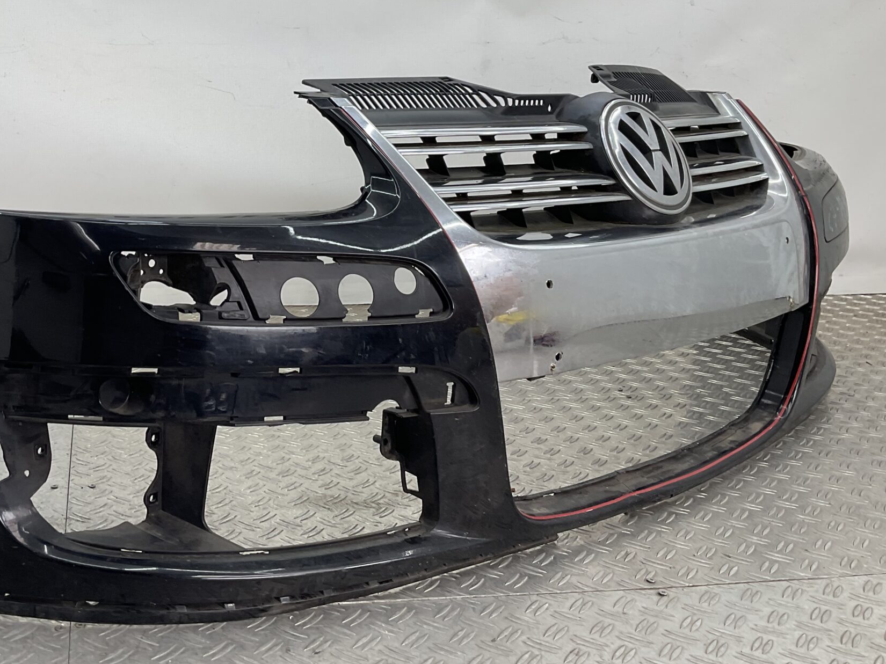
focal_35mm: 45
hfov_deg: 41.4
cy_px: 221
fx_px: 1152
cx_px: 279
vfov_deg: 31.9
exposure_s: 1/104
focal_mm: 3
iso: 16
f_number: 1.8
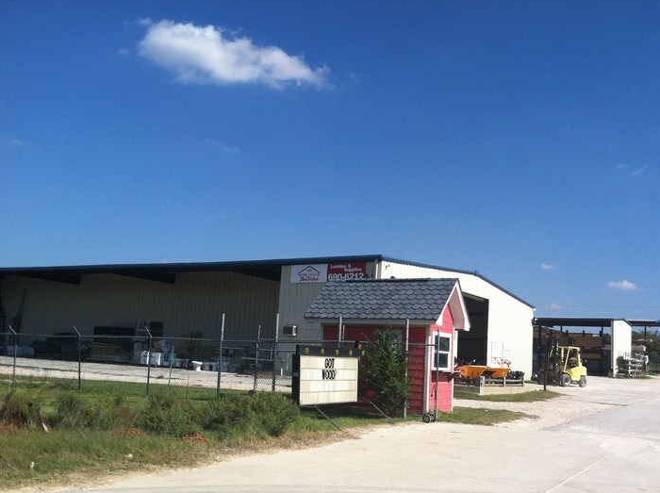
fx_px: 762
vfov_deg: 35.9
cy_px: 246
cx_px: 363
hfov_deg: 46.8
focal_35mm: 40
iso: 80
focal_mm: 3.85
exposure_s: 1/1875
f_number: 2.8
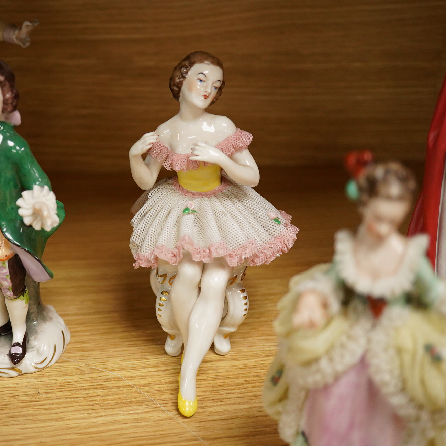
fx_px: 845
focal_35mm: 58
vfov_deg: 29.6
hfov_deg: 29.3
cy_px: 223
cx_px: 144
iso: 2500
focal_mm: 30
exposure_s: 1/400
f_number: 5.6
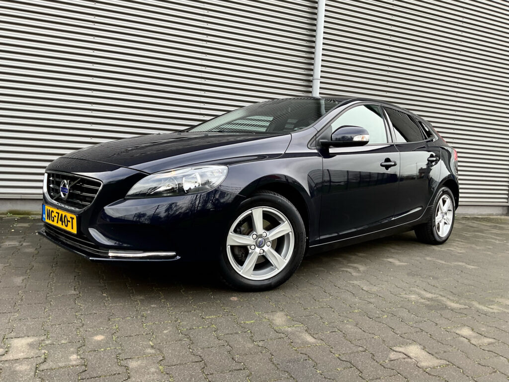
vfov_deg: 48.2
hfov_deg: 61.7
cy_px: 191
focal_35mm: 29
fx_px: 426
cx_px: 254
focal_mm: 3
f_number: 1.8
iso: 32
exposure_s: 1/120
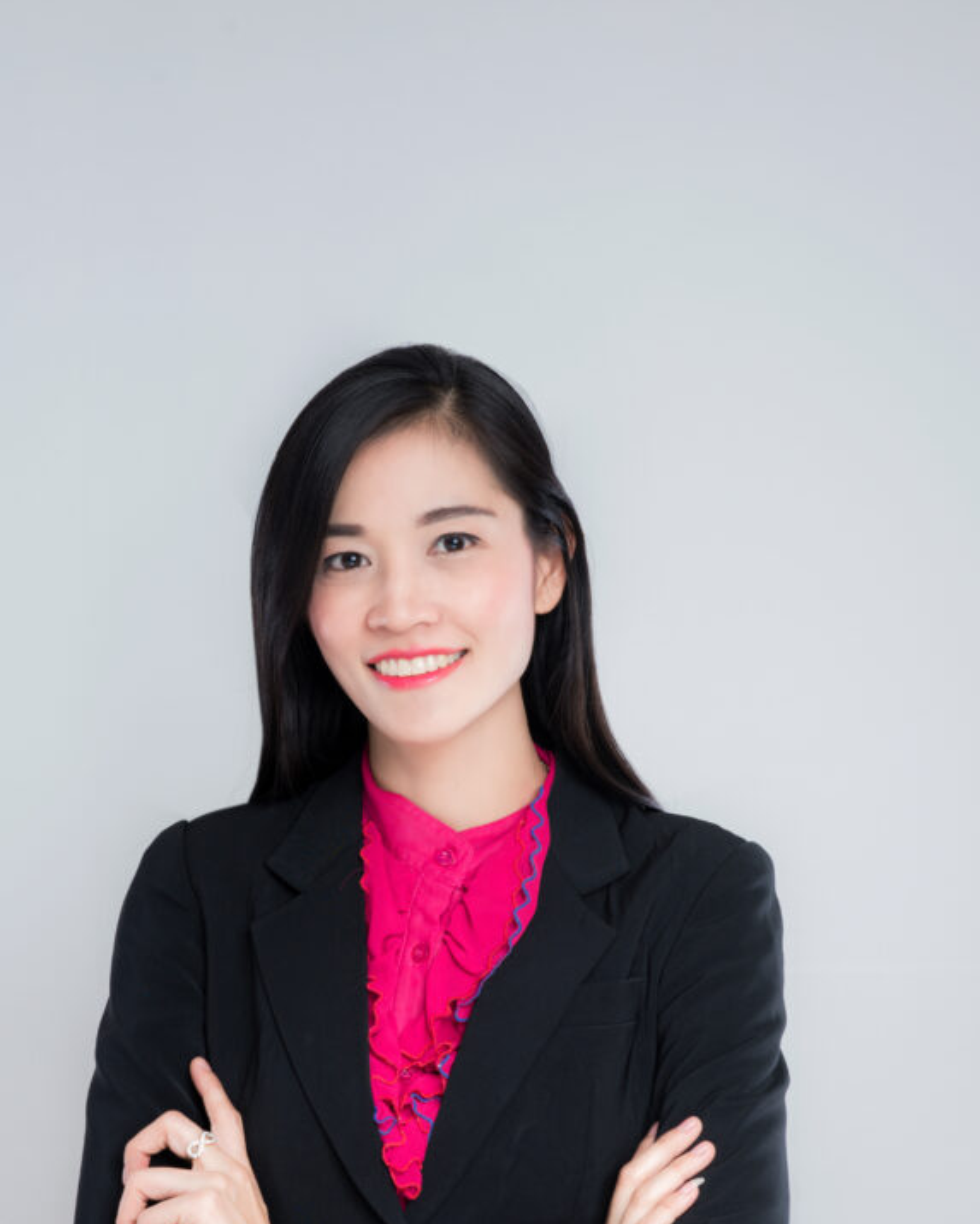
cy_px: 778
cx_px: 448
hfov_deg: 16.4
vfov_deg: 20.3
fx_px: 3407
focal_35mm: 94
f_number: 8
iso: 100
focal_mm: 70
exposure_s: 1/100
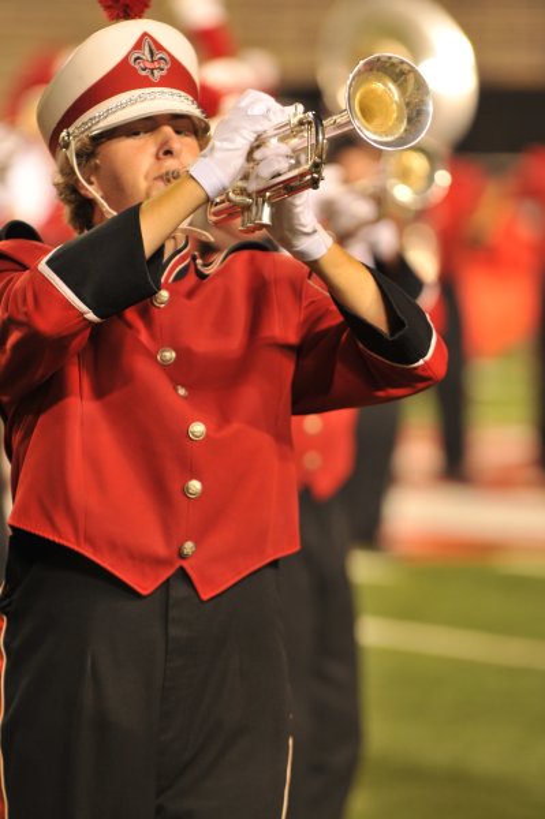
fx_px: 6824
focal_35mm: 300
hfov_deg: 4.6
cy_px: 410
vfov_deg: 6.9
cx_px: 272
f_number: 2.8
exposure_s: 1/60
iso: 360
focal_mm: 200
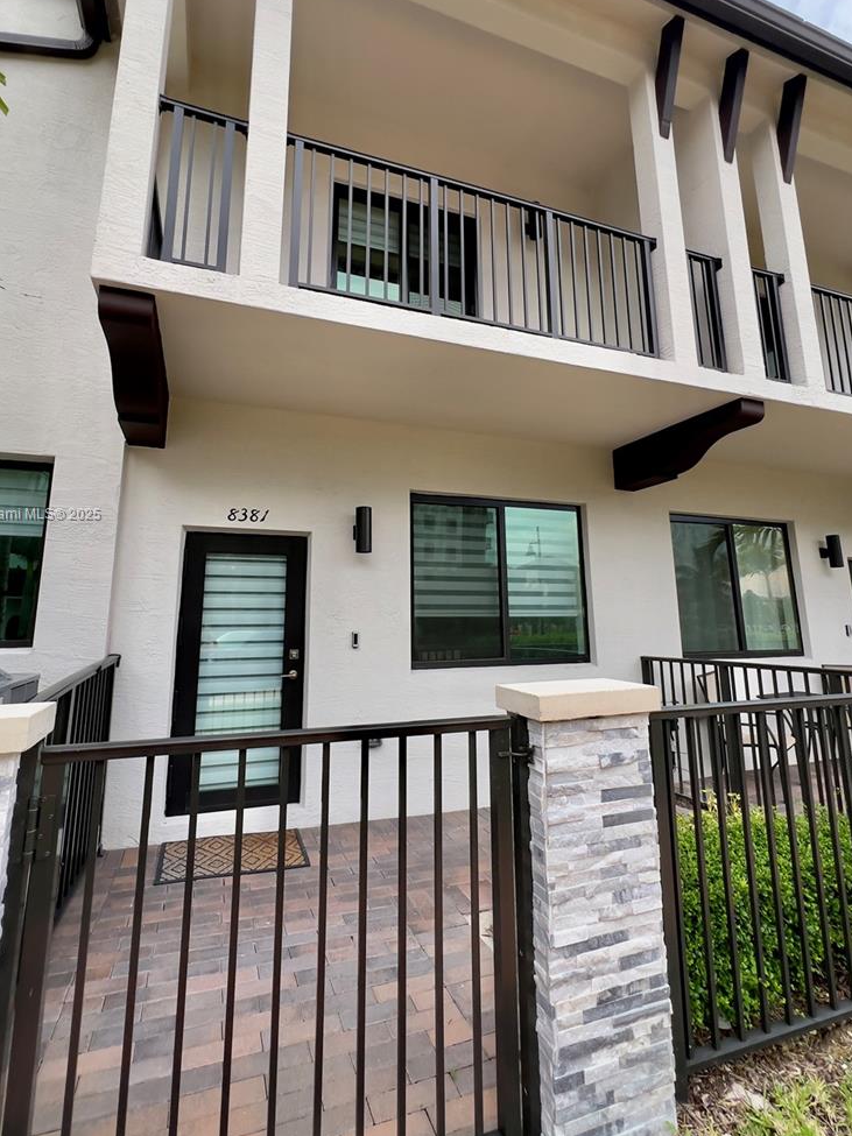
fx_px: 525
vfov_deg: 94.2
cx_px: 411
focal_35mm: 16
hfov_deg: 78.1
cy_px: 515
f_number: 1.8
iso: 32
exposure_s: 1/239
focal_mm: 1.57
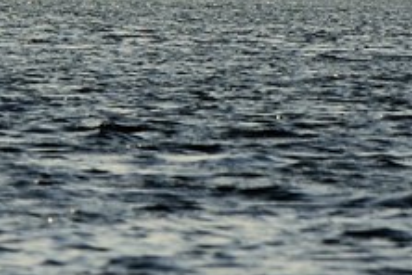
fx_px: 16467
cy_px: -650
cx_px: -893
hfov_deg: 1.4
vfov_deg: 1.0
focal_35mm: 1439
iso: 200
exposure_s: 1/800
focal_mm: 200
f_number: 10
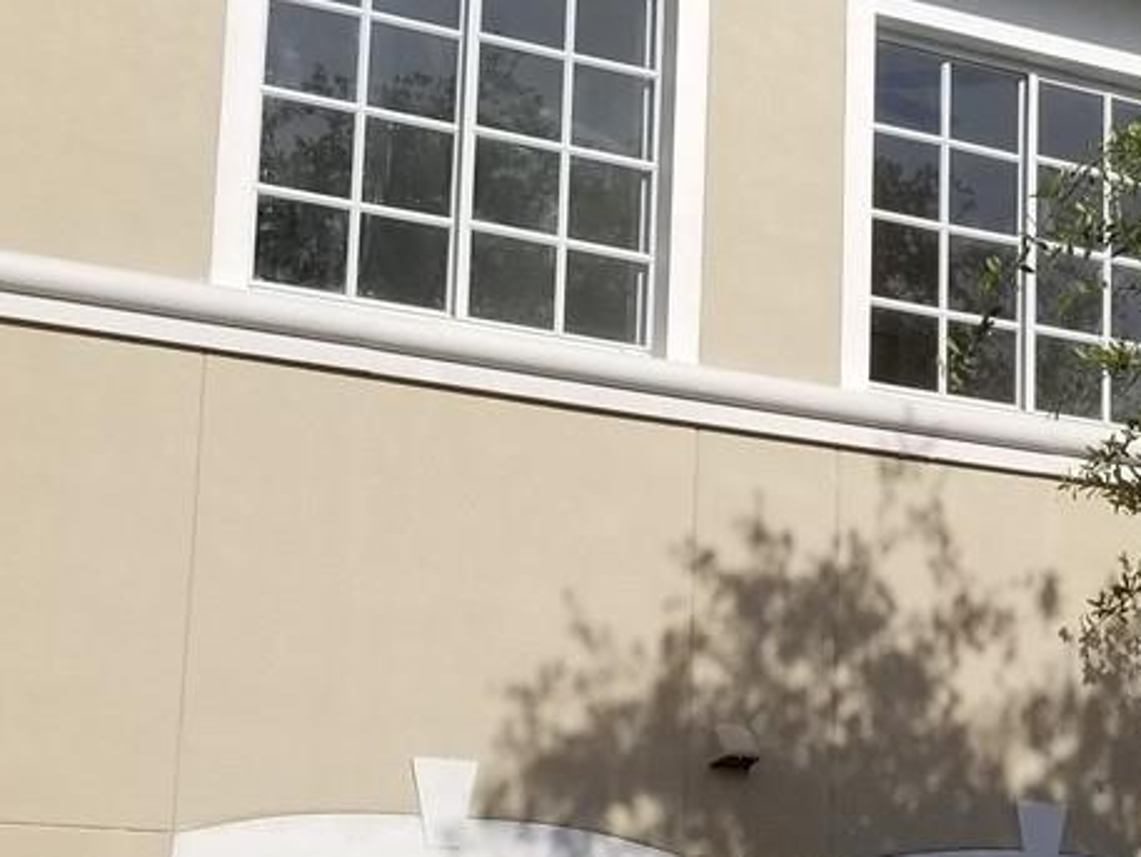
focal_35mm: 91
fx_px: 3000
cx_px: 899
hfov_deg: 21.3
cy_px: 515
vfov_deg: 16.2
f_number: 1.7
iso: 50
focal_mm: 4.3
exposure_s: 1/4320
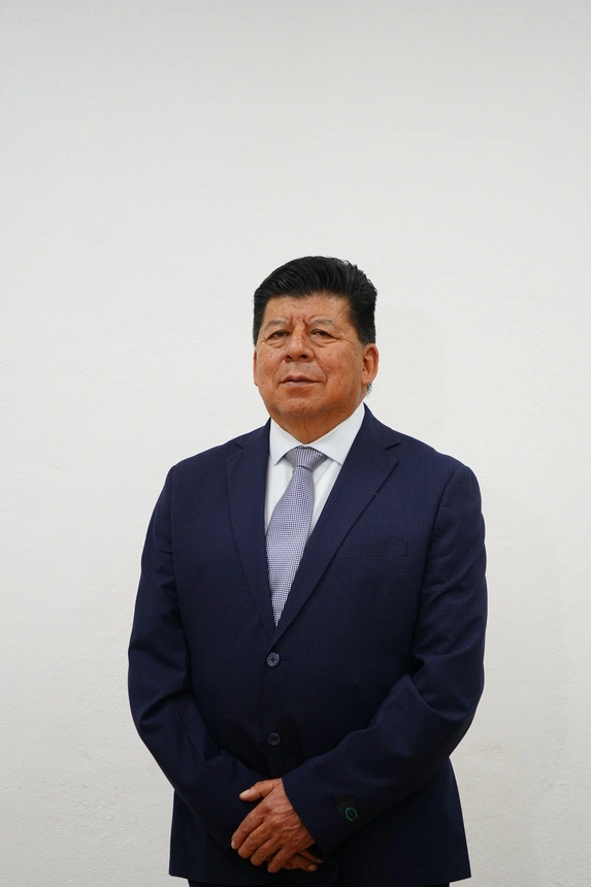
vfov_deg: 28.8
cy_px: 444
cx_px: 296
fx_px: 1724
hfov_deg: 19.4
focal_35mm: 70
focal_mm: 70
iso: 1250
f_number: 5.6
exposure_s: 1/125
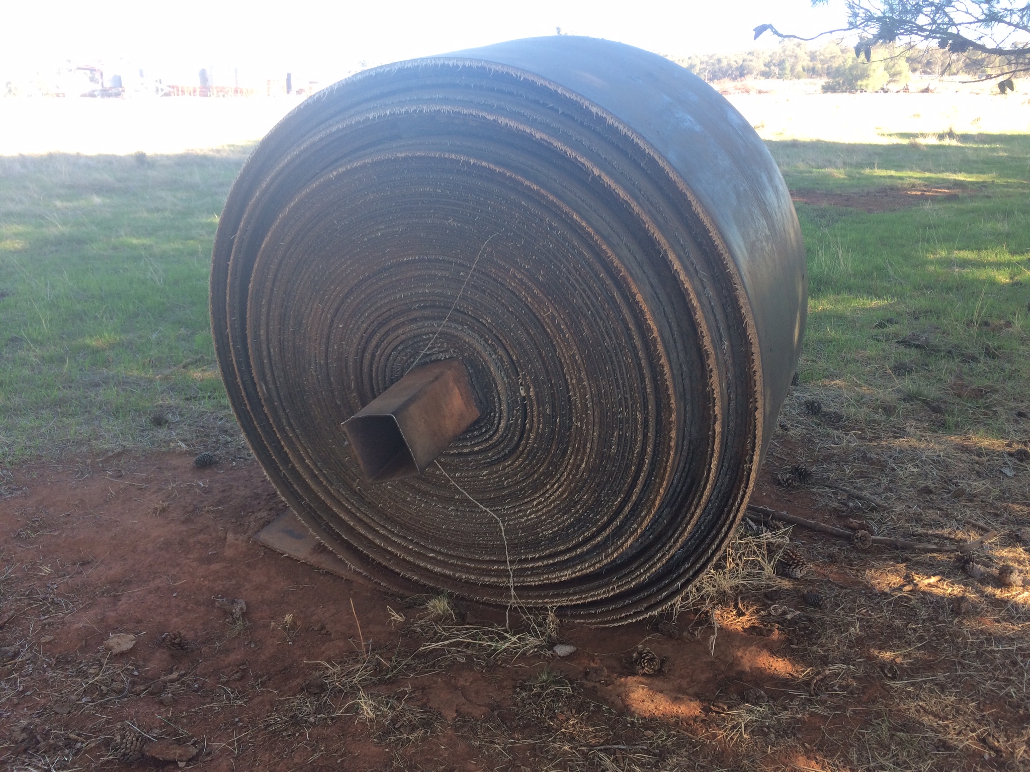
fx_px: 863
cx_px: 515
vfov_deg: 48.2
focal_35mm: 29
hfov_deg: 61.7
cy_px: 386
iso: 32
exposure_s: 1/150
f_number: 2.2
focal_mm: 4.15
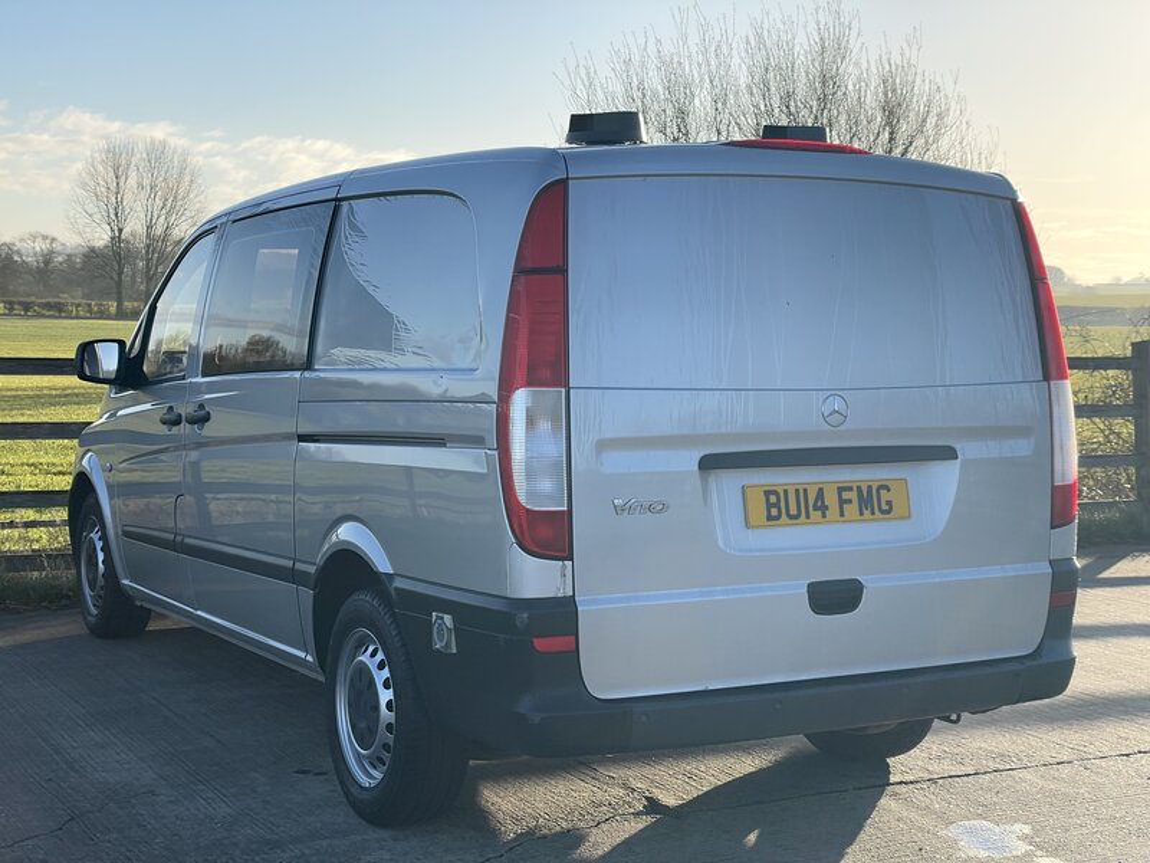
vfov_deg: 28.0
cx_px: 575
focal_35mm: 52
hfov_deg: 36.8
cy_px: 432
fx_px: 1728
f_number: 2
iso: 25
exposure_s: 1/940
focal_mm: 6
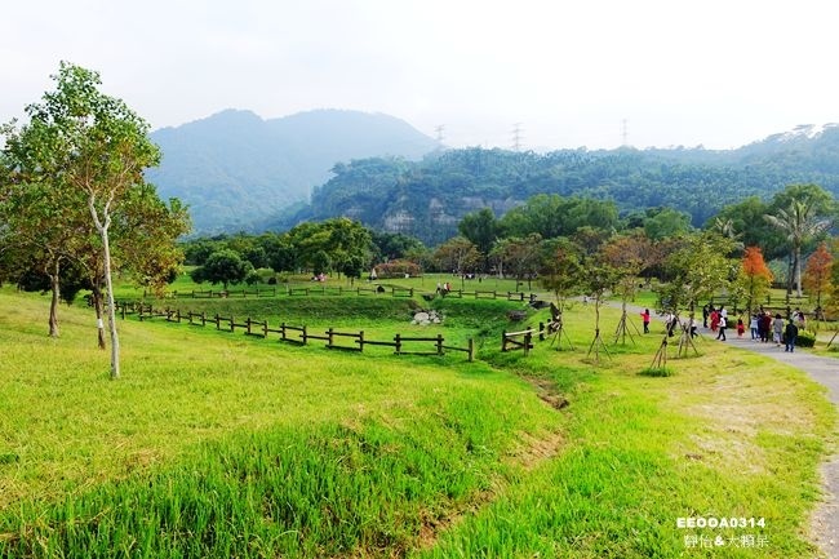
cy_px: 280
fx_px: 559
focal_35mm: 24
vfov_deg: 53.1
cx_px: 420
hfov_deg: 73.8
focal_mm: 8.8
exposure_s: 1/500
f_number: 4
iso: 125
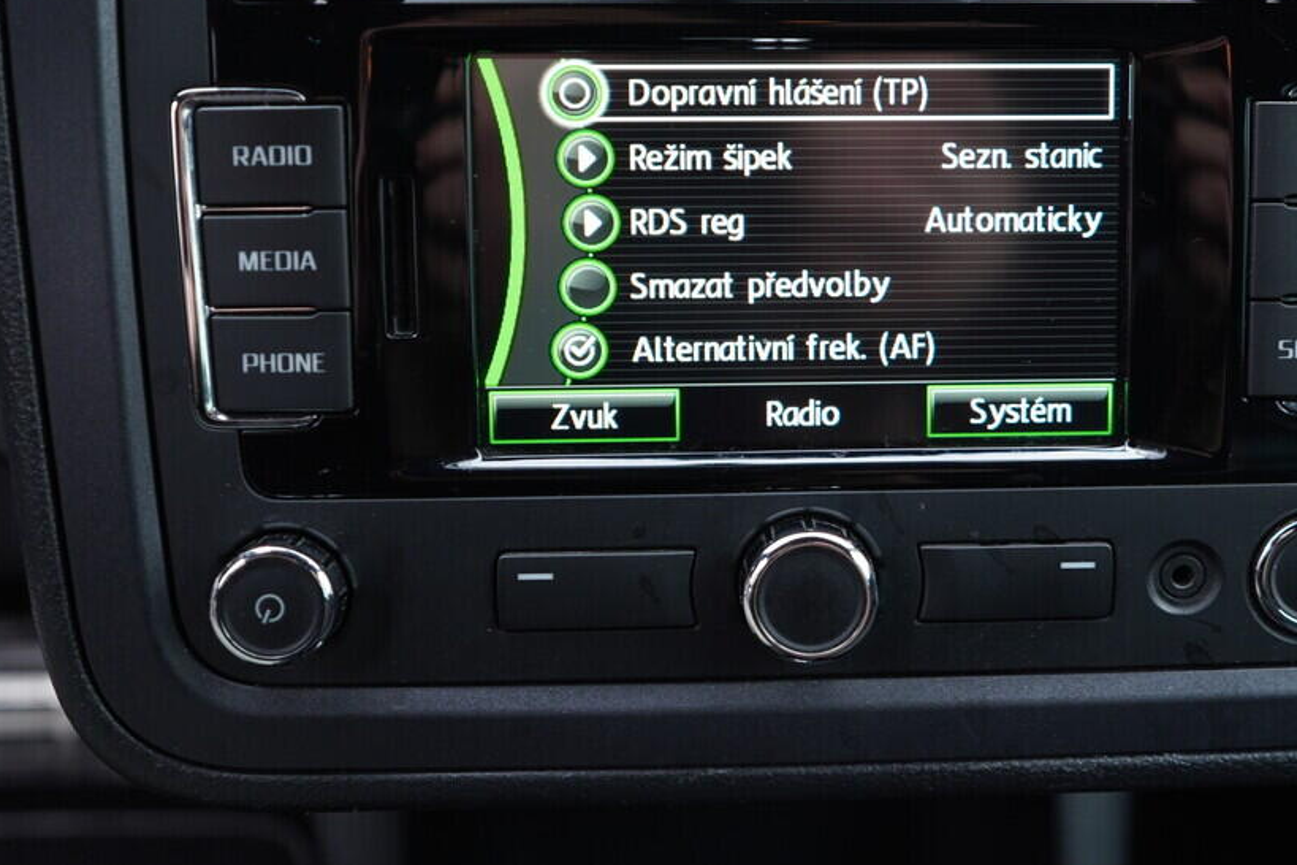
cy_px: 340
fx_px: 1621
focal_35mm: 45
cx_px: 778
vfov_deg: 29.8
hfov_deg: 43.4
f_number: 2.8
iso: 400
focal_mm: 24
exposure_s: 1/40
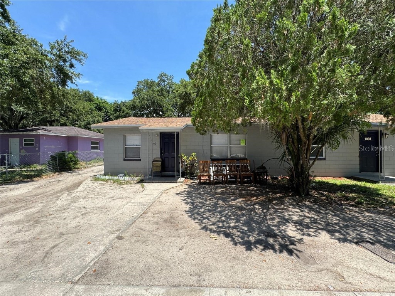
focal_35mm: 14
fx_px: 160
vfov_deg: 85.7
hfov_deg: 102.1
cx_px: 198
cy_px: 148
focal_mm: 2.22
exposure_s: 1/756
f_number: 2.2
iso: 50
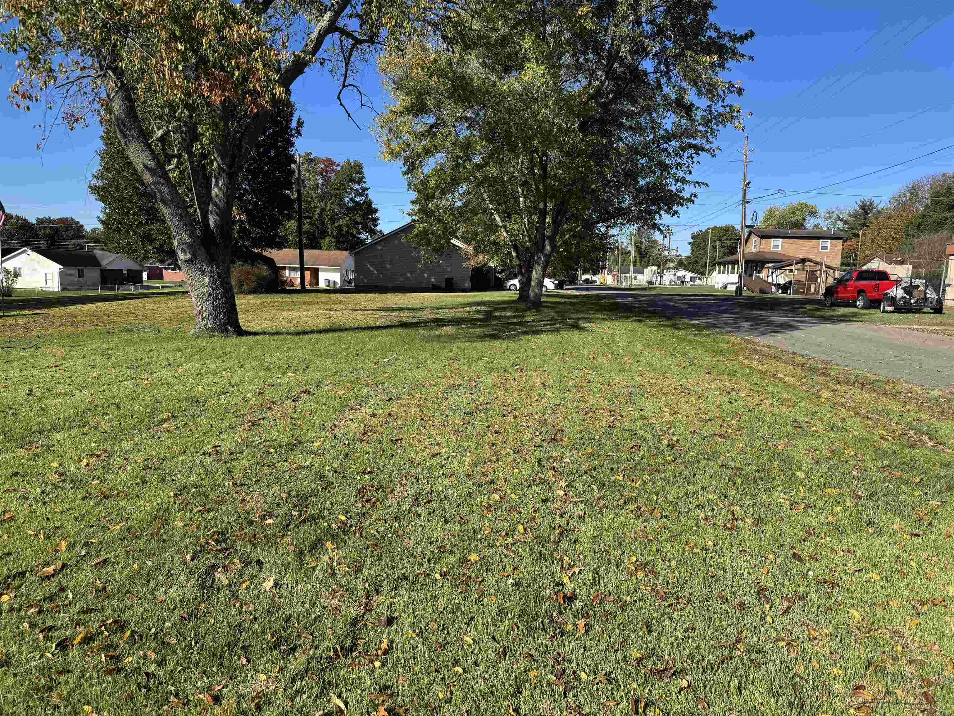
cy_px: 358
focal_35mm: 24
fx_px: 661
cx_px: 477
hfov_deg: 71.6
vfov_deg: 56.8
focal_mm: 6.76
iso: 80
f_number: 1.78
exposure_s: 1/3597
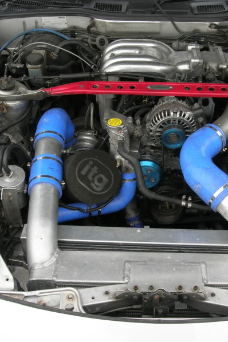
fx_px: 503
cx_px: 146
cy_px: 171
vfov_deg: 37.5
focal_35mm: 53
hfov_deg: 25.4
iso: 64
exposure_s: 1/95.6
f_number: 4.8
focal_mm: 7.8
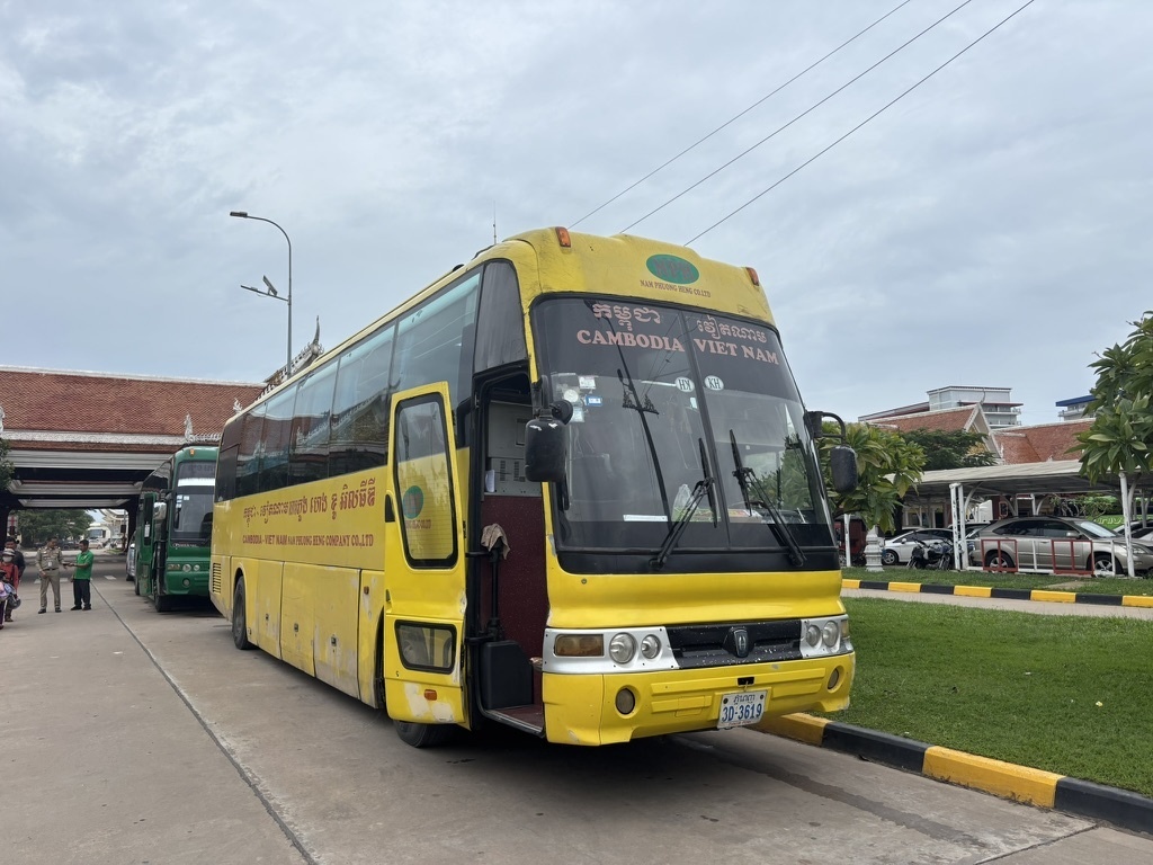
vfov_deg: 53.1
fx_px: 866
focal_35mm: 26
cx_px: 576
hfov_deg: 67.3
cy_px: 432
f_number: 1.6
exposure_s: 1/1362
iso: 50
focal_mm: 5.96
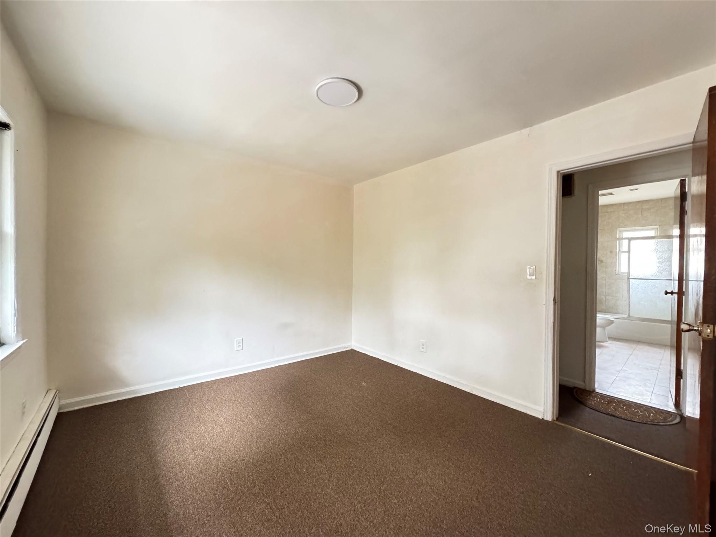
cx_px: 358
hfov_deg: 102.1
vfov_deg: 85.7
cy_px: 268
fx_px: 290
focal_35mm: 14
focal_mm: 2.22
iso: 1250
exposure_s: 1/60
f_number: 2.2
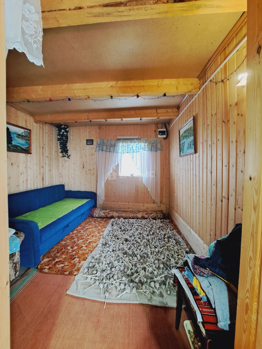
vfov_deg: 106.2
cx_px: 131
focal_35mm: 13
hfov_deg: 89.9
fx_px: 131
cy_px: 174
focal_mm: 1.74
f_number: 2.2
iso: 200
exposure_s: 1/33
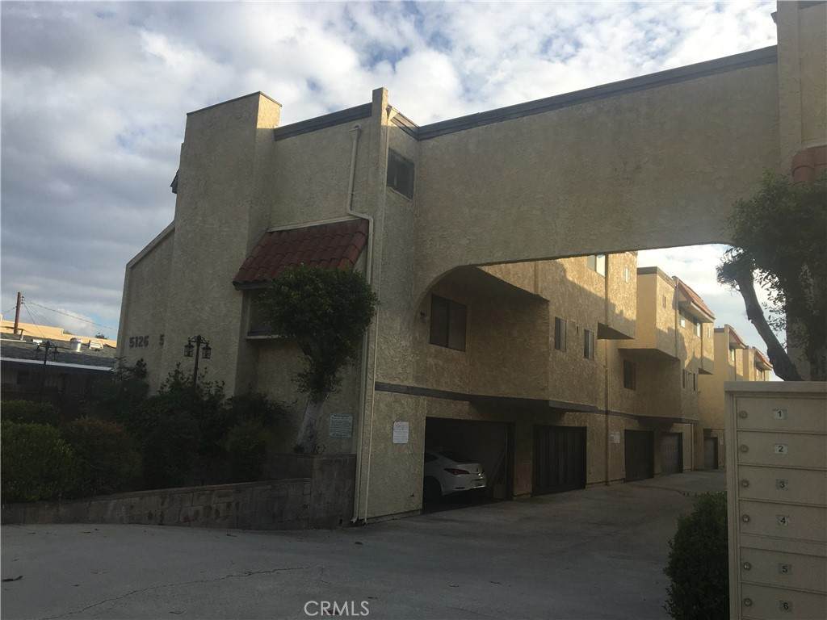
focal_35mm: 29
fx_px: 693
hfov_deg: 61.7
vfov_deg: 48.2
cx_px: 414
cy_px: 310
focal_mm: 4.15
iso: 25
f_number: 2.2
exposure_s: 1/1148
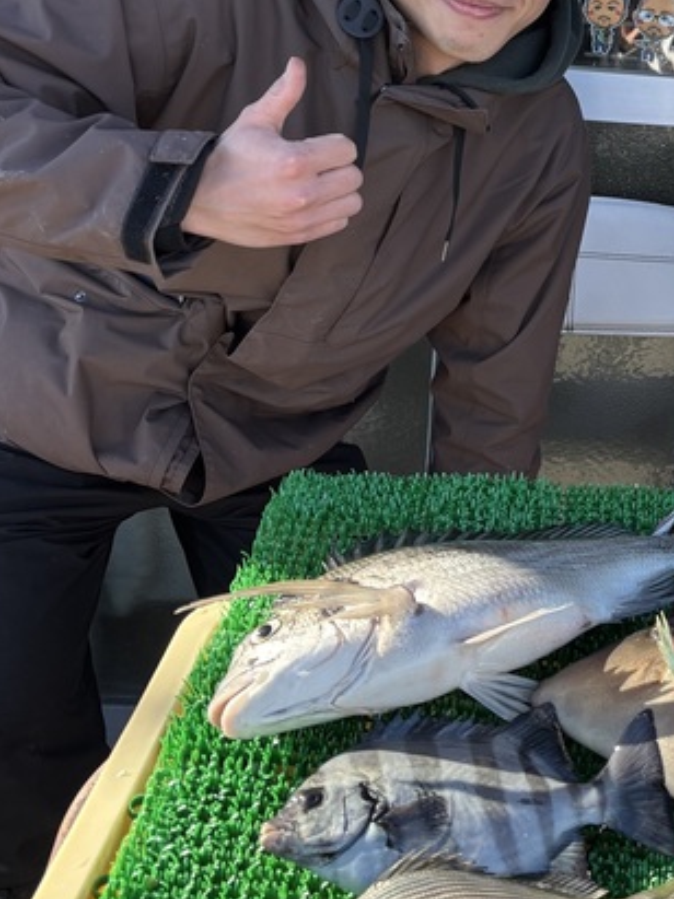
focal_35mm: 54
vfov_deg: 35.0
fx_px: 1403
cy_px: 265
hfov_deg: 25.5
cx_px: 694
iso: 50
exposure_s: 1/505
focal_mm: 5.96
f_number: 1.6
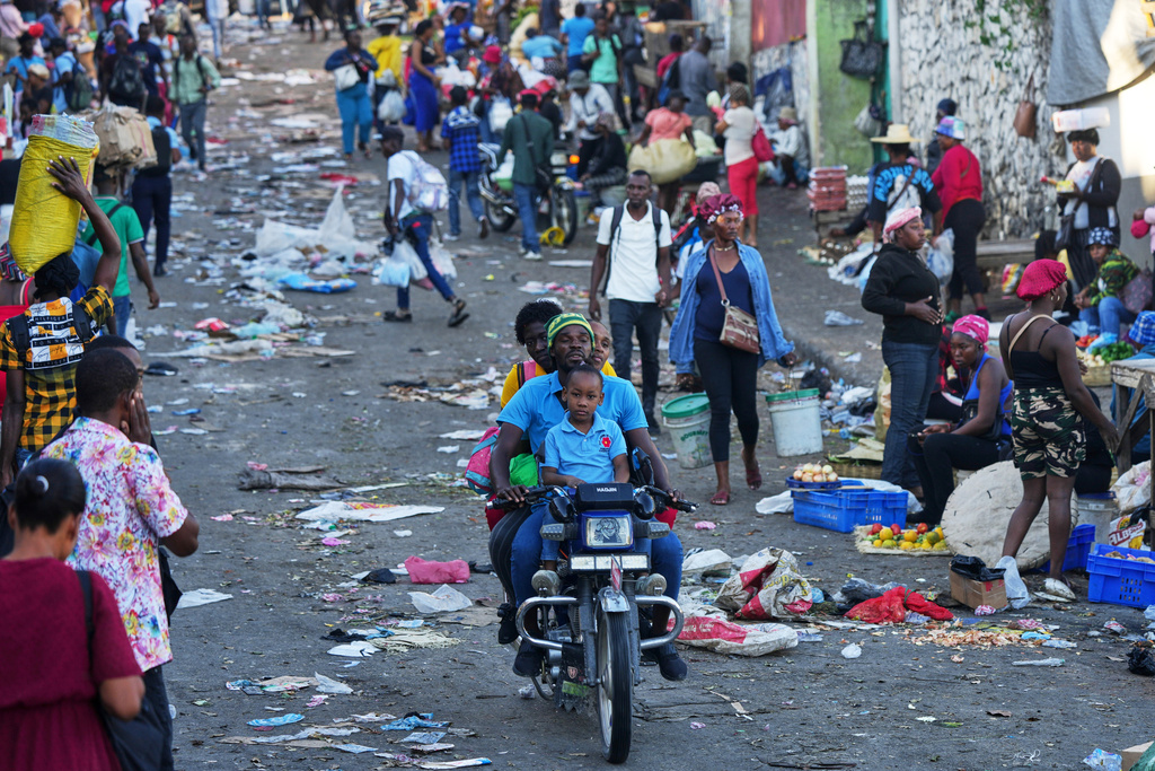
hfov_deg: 17.1
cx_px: 578
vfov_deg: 11.4
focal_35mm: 120
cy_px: 386
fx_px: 3850
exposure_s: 1/200
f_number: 4
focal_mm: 120
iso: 125
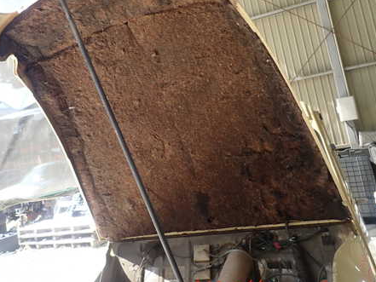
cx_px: 133
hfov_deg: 53.1
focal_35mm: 34
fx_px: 369
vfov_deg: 41.5
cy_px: 108
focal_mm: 4.5
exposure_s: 1/80
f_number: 2.8
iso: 100
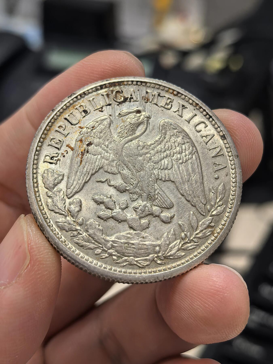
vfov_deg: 35.5
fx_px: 568
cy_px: 182
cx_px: 136
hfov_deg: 27.0
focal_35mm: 54
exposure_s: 1/100
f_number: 2
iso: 200
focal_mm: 6.98
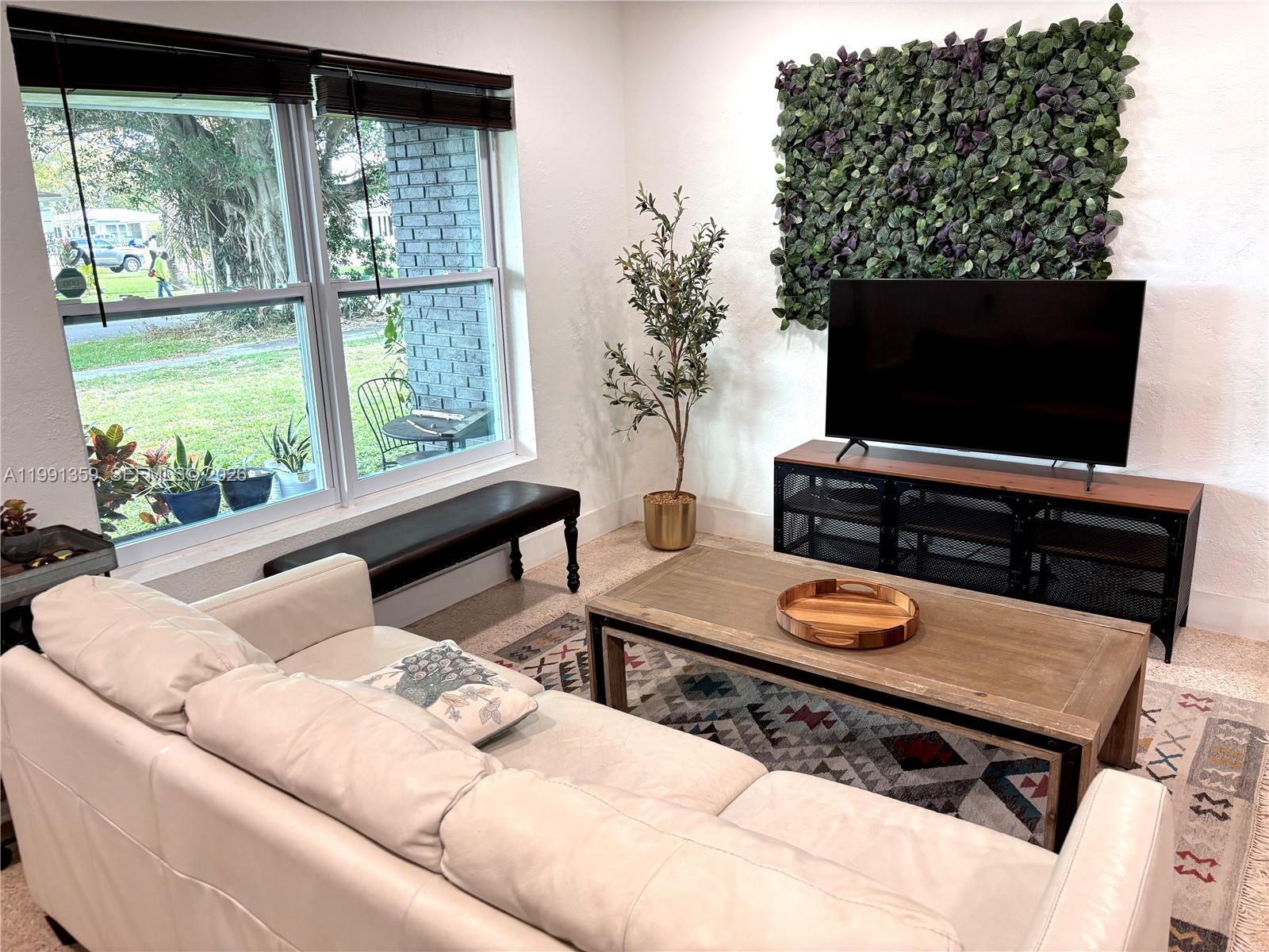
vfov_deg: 53.1
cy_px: 476
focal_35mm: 26
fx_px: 953
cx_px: 634
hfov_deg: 67.3
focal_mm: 5.96
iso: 125
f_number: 1.6
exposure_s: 1/120
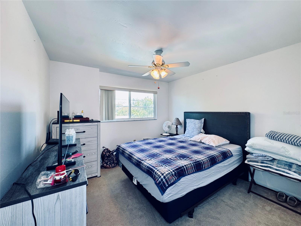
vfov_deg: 85.6
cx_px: 150
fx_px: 122
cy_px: 113
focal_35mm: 14
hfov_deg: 102.1
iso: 200
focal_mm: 2.22
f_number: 2.2
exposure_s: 1/120
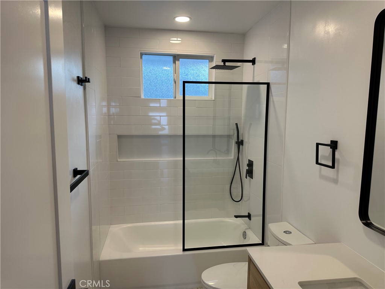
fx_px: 267
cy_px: 144
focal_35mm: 24
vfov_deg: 56.8
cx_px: 192
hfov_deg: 71.6
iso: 64
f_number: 1.78
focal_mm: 6.86
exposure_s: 1/120
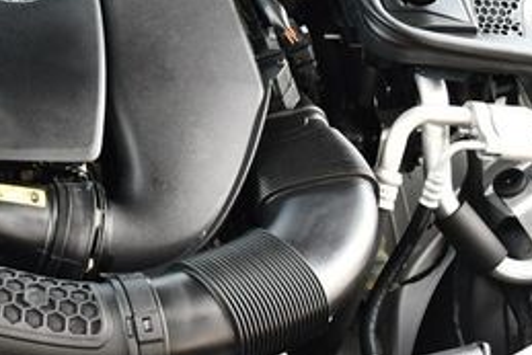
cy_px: 72
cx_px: -49
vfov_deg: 15.3
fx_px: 1316
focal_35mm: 89
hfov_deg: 21.7
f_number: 3.5
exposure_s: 1/250
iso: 800
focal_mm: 18
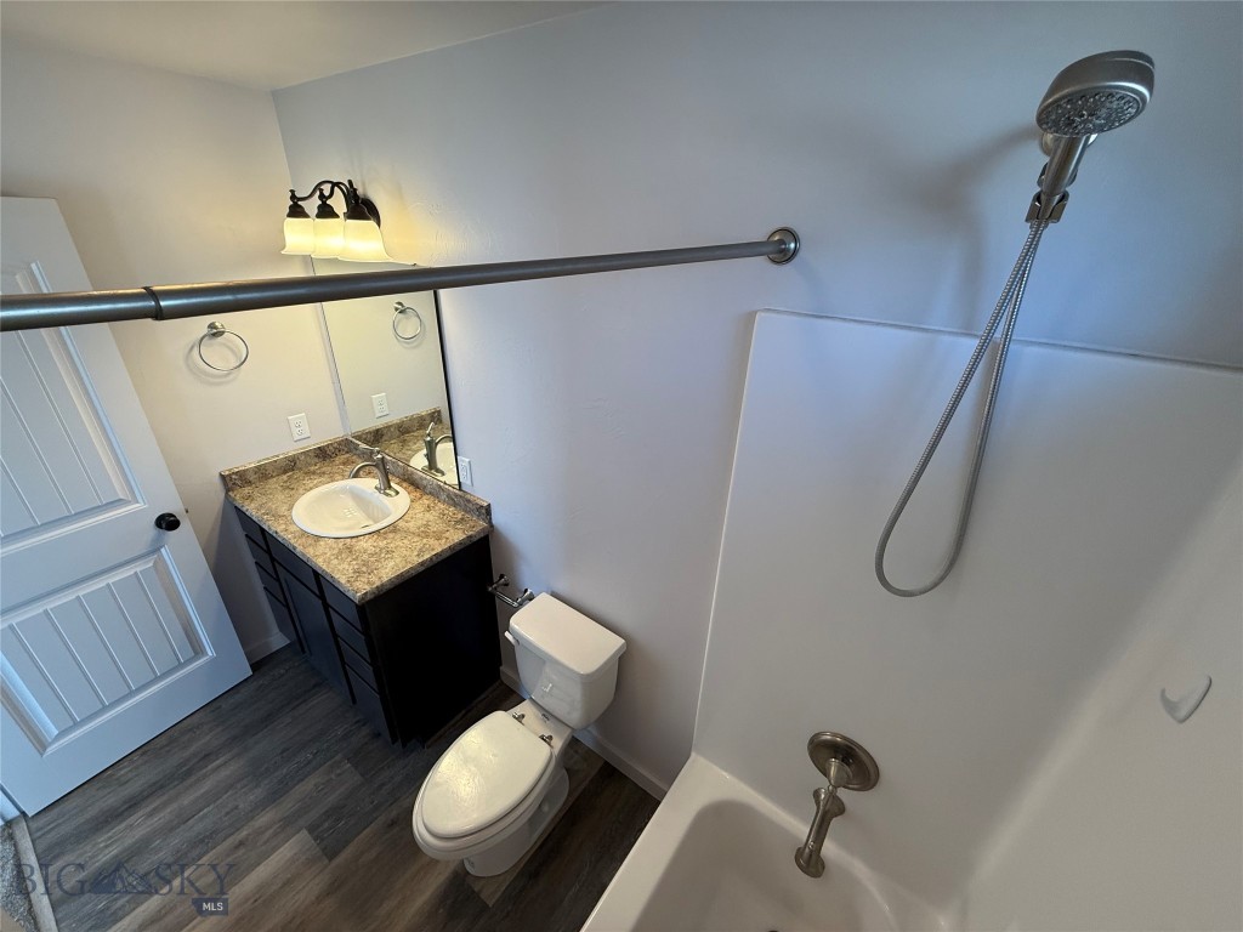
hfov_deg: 102.1
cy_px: 466
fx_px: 503
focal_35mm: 14
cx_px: 622
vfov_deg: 85.7
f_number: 2.2
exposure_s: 1/120
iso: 160
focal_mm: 2.22
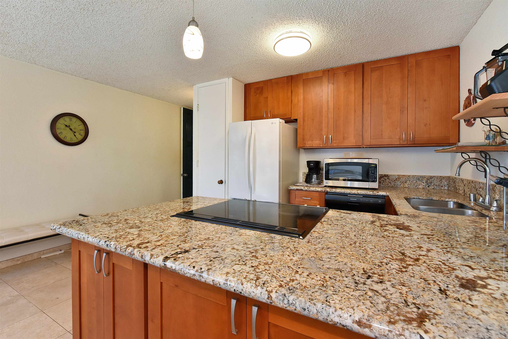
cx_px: 254
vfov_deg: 77.4
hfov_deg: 100.4
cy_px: 170
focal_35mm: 15
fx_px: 212
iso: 4500
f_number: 16
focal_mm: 15
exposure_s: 1/60
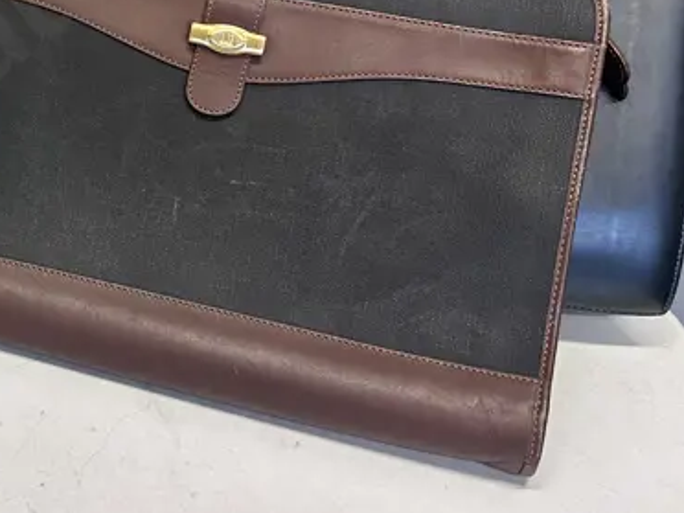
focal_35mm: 66
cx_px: -86
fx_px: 1304
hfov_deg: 26.8
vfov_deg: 22.0
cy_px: 99
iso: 160
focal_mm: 6.86
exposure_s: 1/100
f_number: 1.78
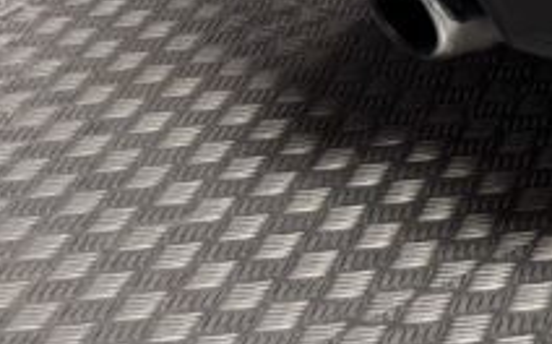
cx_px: 1221
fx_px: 2164
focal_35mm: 144
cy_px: -808
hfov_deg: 12.3
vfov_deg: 7.5
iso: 80
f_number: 1.78
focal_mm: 6.76
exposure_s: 1/100
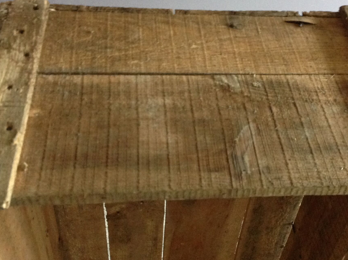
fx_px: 532
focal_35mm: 53
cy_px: 132
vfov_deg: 27.4
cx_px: 216
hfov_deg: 36.0
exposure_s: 1/15
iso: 400
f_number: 2.4
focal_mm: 4.28
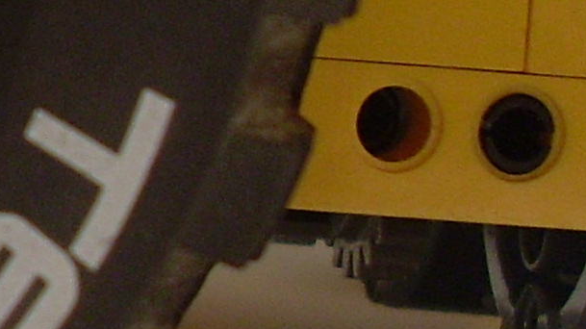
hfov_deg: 9.8
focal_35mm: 209
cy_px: -162
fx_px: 3246
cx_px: -466
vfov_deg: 5.7
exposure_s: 1/60
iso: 100
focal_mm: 6.3
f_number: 3
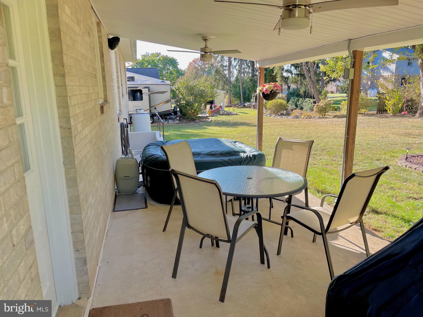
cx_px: 212
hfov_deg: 67.3
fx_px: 318
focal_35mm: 26
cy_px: 158
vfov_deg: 53.1
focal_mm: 4.2
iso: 32
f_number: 1.6
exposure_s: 1/437
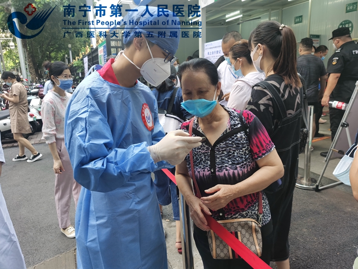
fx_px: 279
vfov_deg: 51.4
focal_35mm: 27
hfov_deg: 65.3
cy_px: 134
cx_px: 179
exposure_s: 1/212
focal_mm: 5.56
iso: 50
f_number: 1.6
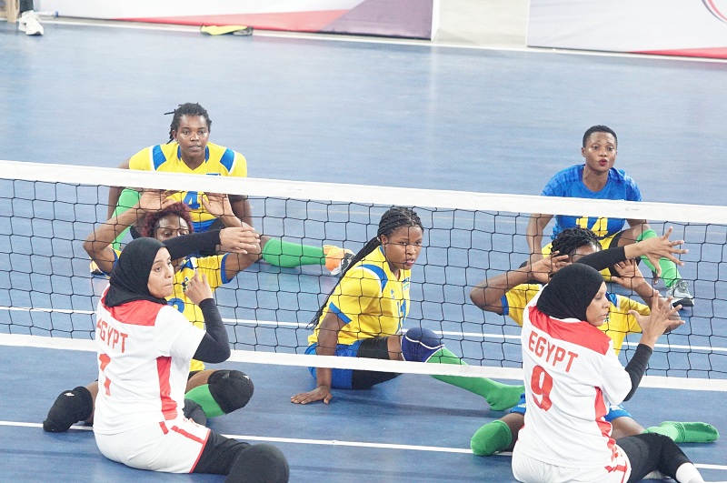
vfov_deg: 7.0
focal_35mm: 195
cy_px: 242
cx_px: 364
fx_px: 3932
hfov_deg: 10.6
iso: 5000
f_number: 4
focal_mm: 130
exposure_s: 1/640
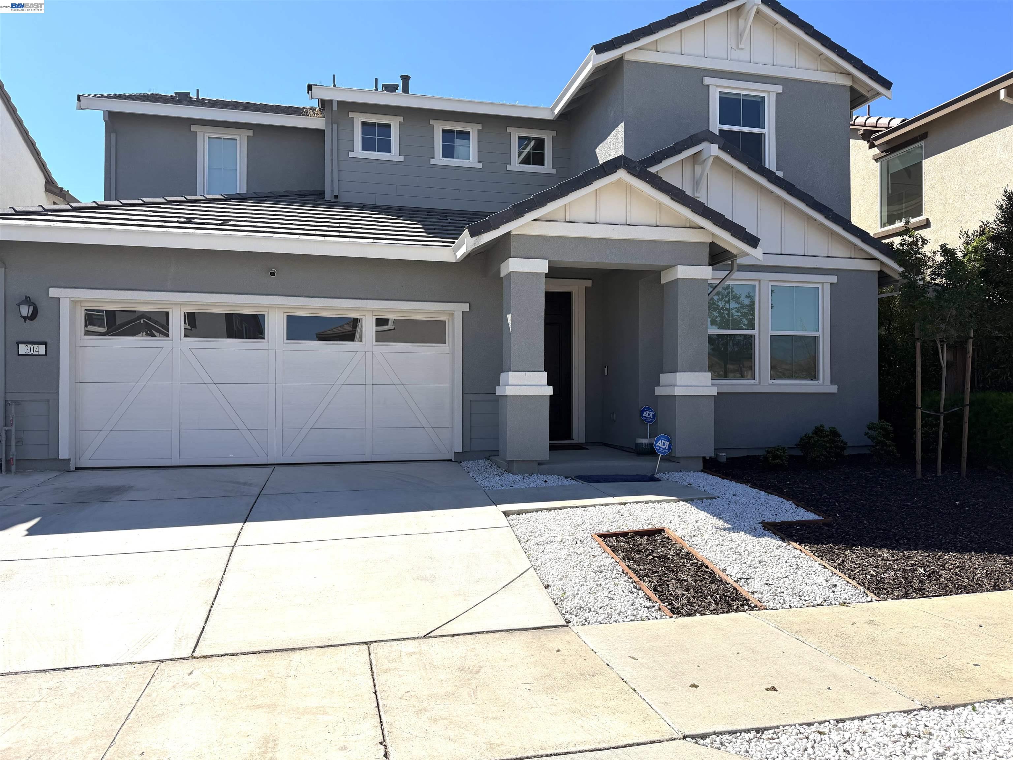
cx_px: 506
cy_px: 380
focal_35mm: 24
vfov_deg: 56.8
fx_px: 702
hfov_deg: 71.6
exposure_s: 1/5319
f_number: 1.78
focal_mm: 6.76
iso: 80
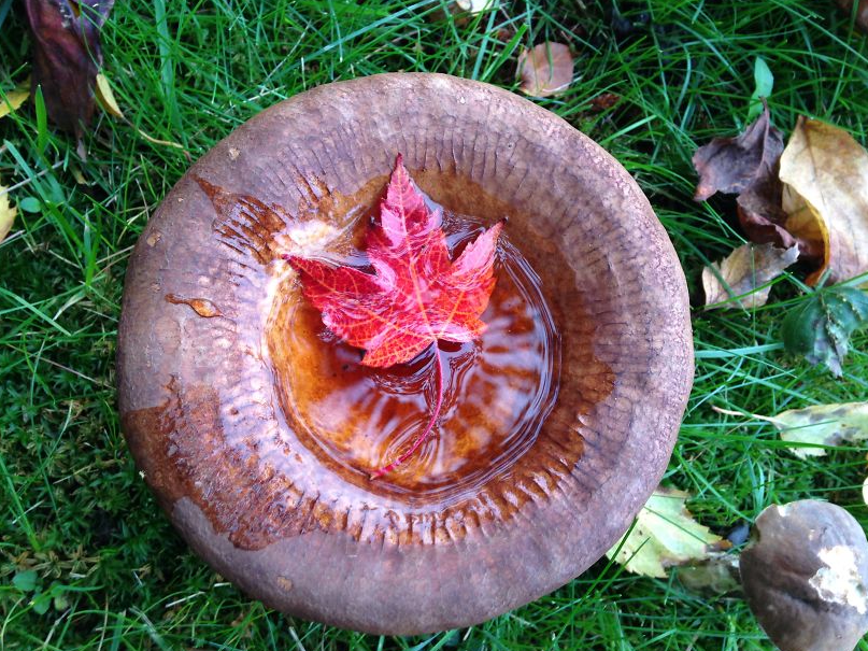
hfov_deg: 51.3
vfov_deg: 39.6
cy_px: 331
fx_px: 903
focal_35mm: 36
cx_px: 414
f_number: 2.4
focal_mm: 4.12
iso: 64
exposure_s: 1/20
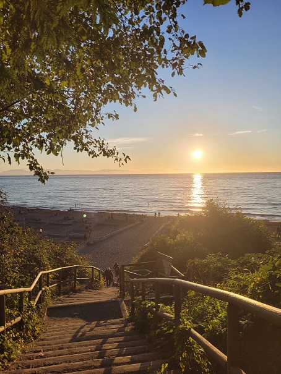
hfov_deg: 53.1
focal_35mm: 26
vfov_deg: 67.3
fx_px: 281
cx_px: 140
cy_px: 187
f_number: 1.8
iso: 40
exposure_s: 1/2099
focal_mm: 5.4
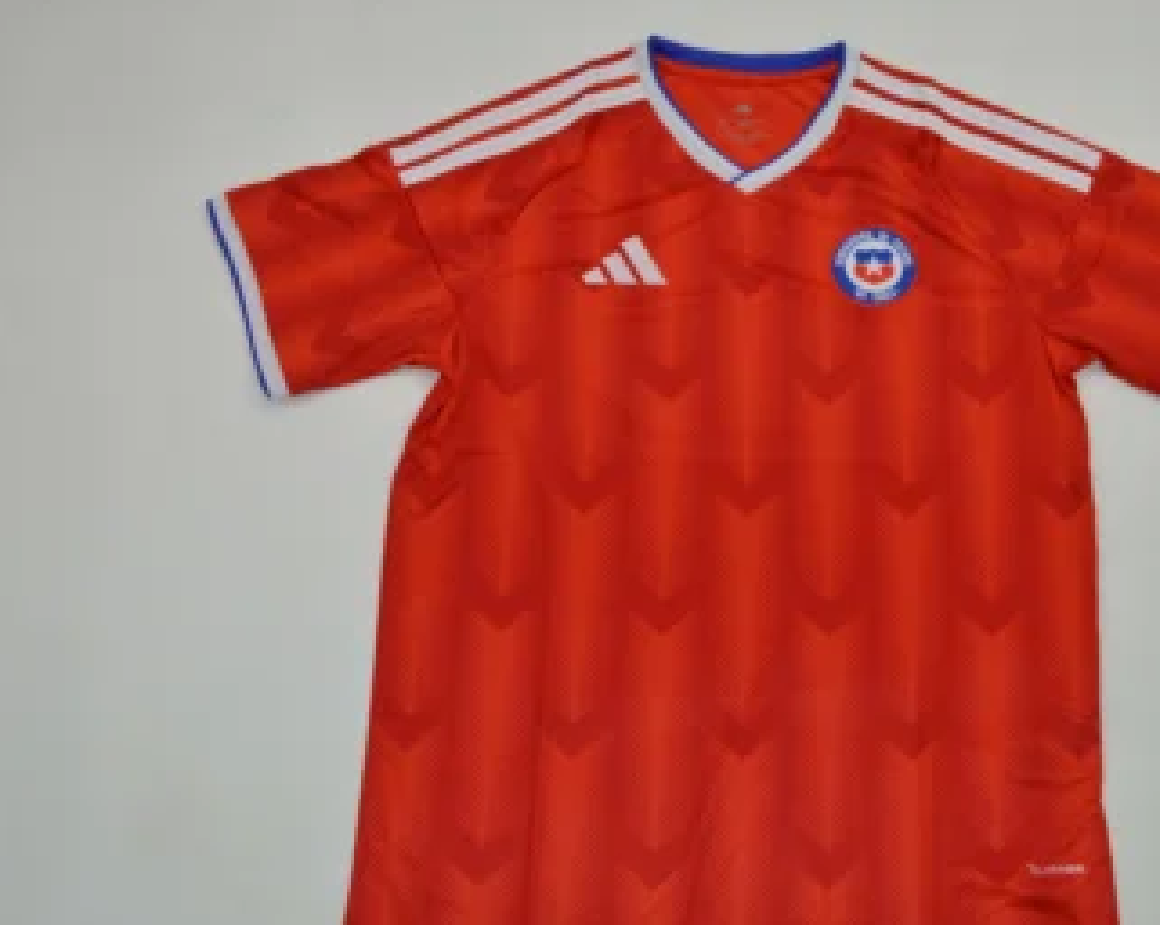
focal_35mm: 40
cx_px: 755
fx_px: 1359
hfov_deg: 45.7
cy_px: 506
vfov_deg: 37.6
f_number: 10
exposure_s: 1/200
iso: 400
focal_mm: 21
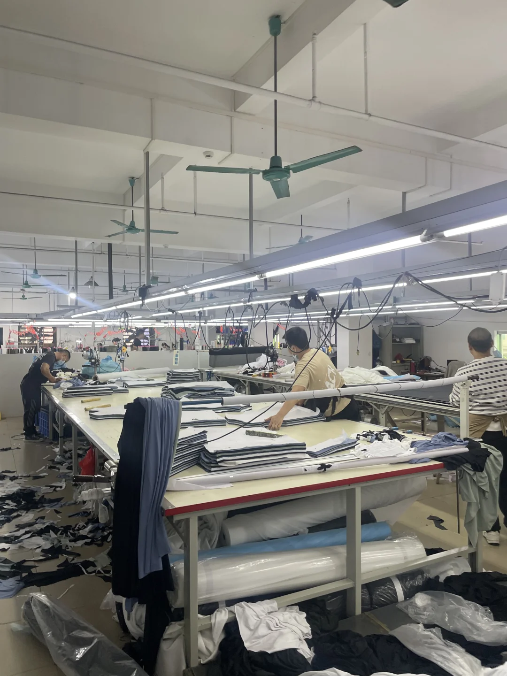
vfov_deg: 67.3
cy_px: 338
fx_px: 508
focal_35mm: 26
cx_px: 254
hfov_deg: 53.1
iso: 100
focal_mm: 4.2
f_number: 1.6
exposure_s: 1/100
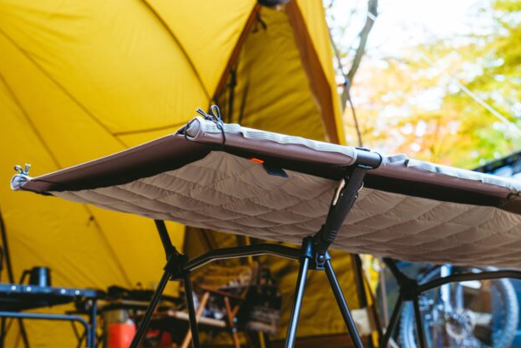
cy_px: 178
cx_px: 250
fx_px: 868
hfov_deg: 33.4
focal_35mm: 60
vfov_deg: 22.6
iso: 250
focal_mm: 35
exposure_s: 1/60
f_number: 4
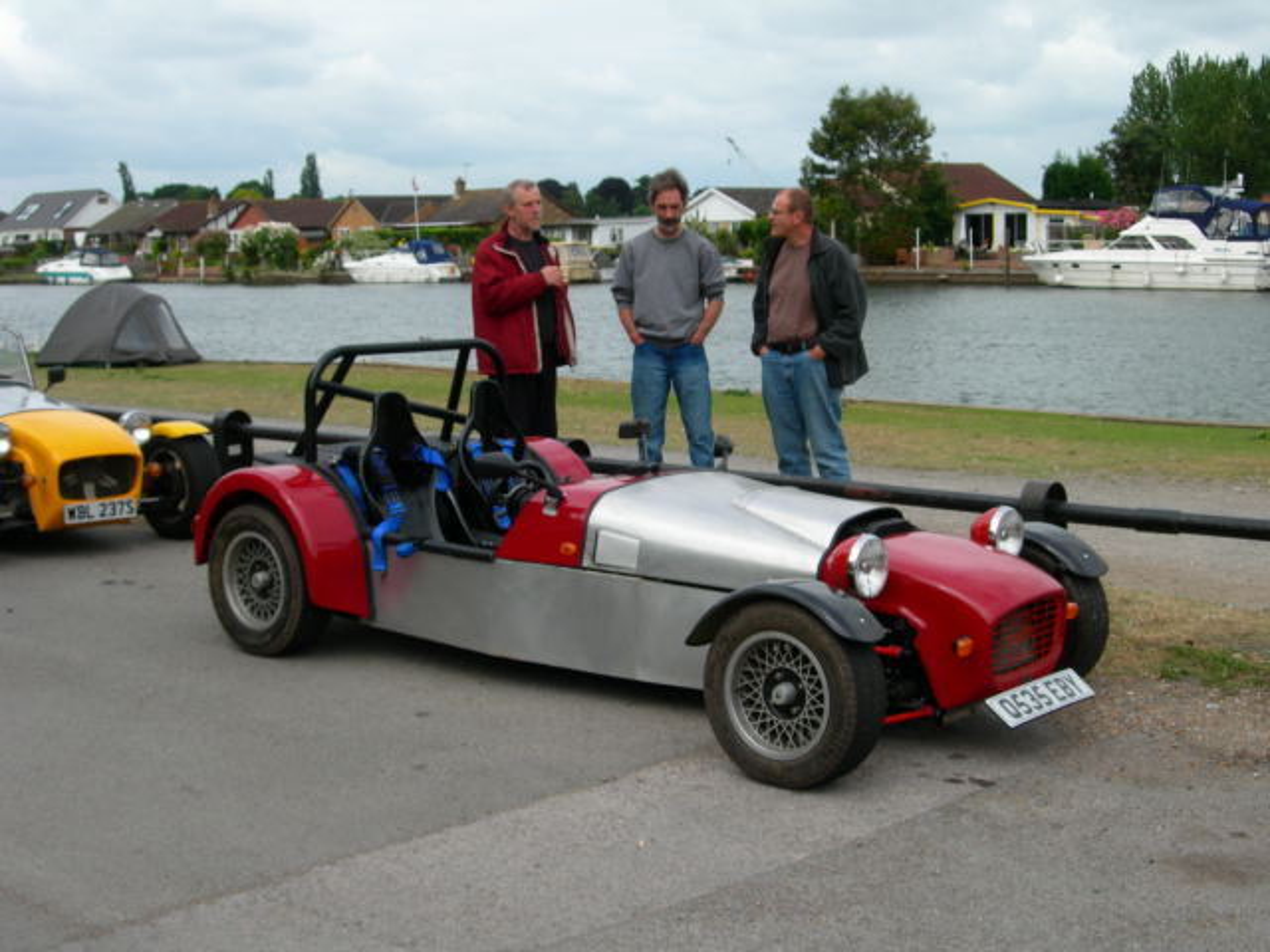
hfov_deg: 37.5
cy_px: 476
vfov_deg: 28.6
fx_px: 1871
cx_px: 635
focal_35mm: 51
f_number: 5.4
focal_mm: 10.6
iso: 50
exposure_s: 1/318
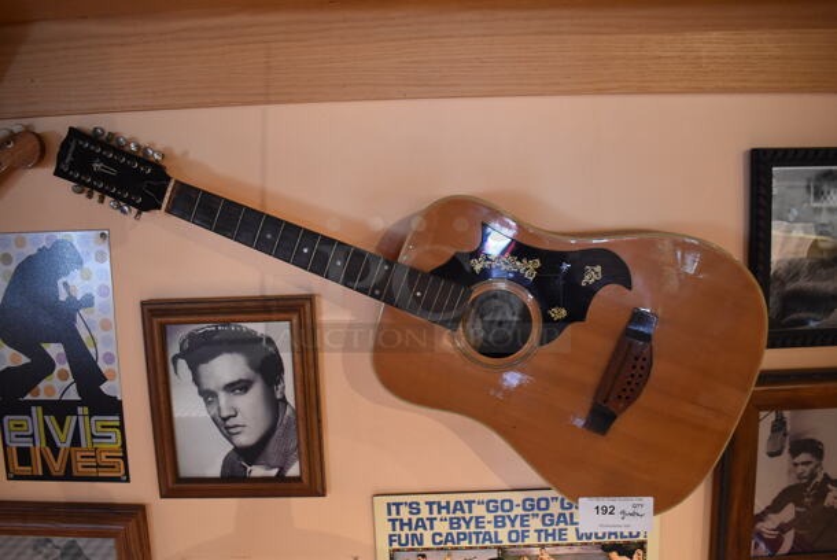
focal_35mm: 27
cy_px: 280
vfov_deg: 48.0
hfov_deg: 67.3
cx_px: 418
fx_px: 628
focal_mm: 18
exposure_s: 1/30
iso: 2200
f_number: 4
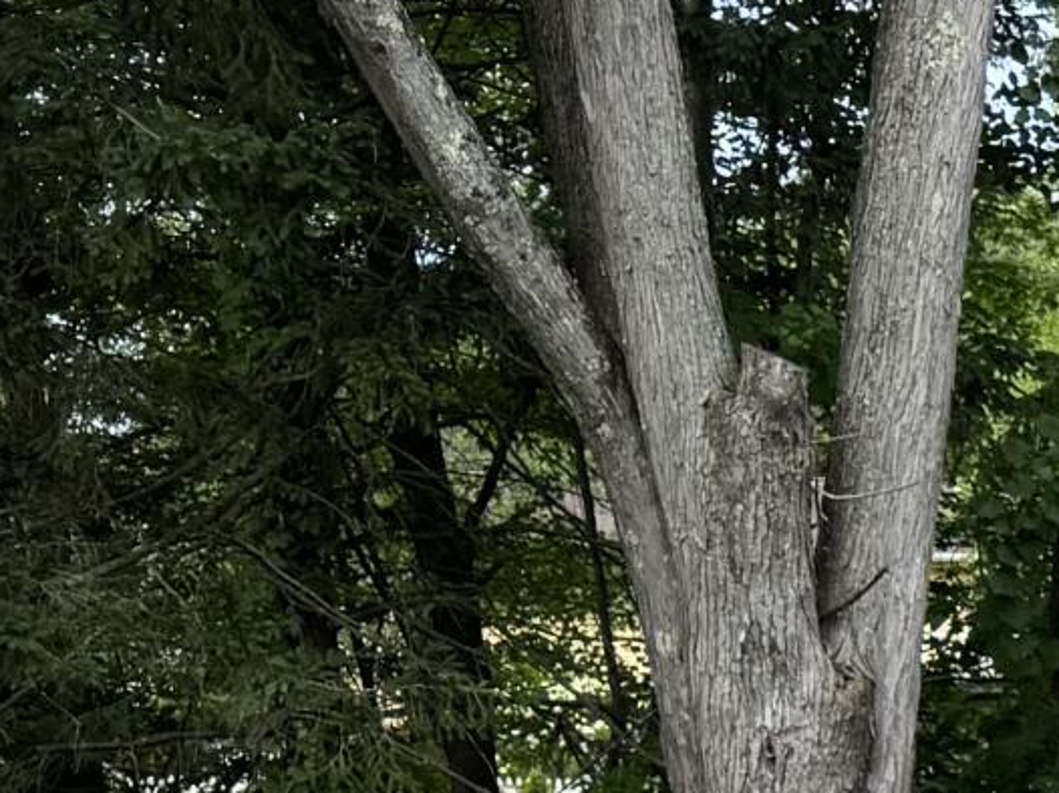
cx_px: 2486
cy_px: 1590
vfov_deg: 10.0
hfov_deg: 11.9
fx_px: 4189
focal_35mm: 137
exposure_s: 1/1425
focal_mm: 6.76
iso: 80
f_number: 1.78
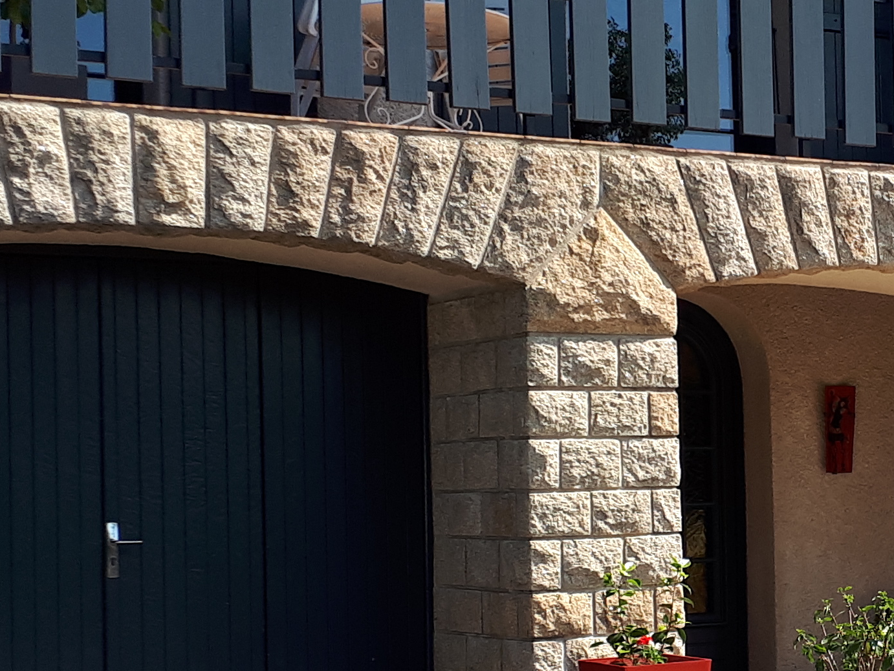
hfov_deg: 20.7
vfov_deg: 16.4
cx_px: 992
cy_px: 396
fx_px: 2325
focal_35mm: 90
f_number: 1.9
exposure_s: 1/804
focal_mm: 3.6
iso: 40
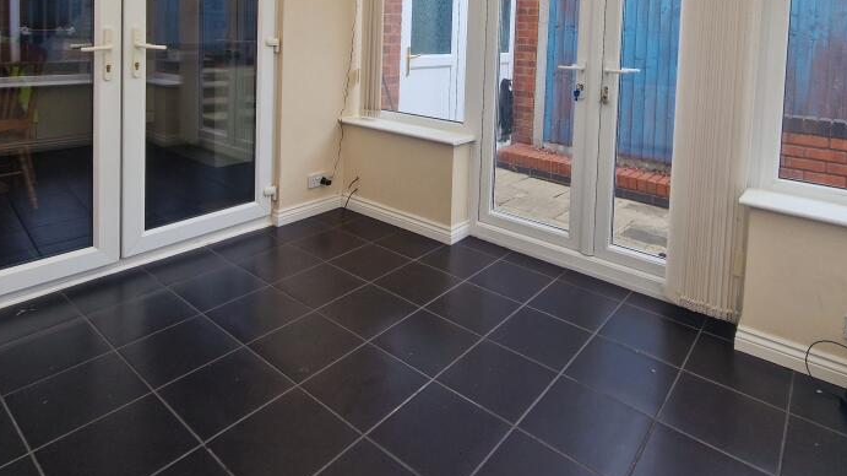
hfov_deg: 83.8
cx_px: 440
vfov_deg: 48.1
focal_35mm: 21
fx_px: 471
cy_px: 50
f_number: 2.2
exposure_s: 1/303
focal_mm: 2.2
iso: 50
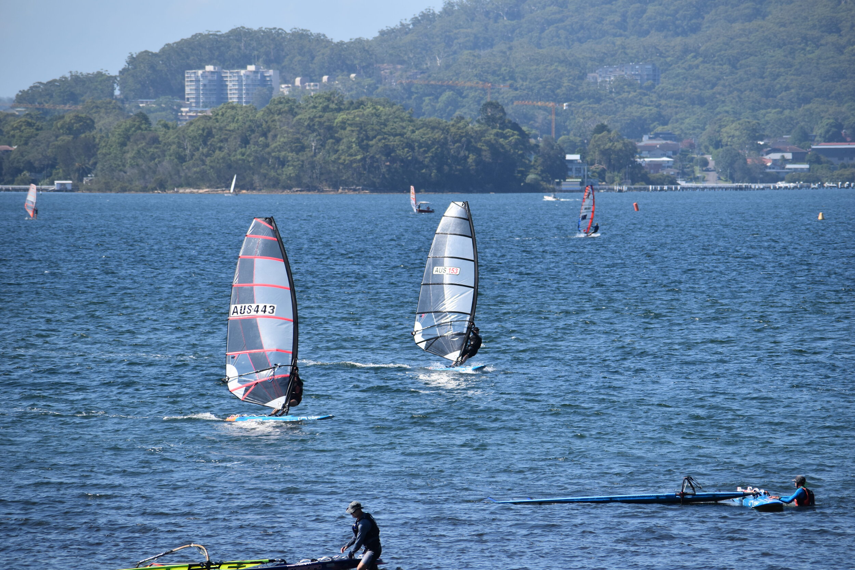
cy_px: 285
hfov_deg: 6.9
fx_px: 7125
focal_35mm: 300
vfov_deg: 4.6
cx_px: 428
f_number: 7.1
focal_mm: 200
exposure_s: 1/800
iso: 200
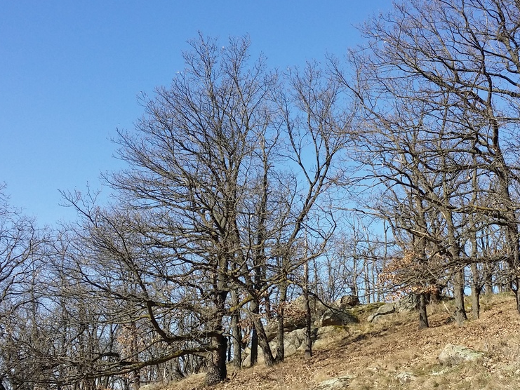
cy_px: 225
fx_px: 856
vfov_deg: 25.6
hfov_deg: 33.6
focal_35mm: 57
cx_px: 335
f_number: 2.2
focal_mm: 4.13
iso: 50
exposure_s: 1/904
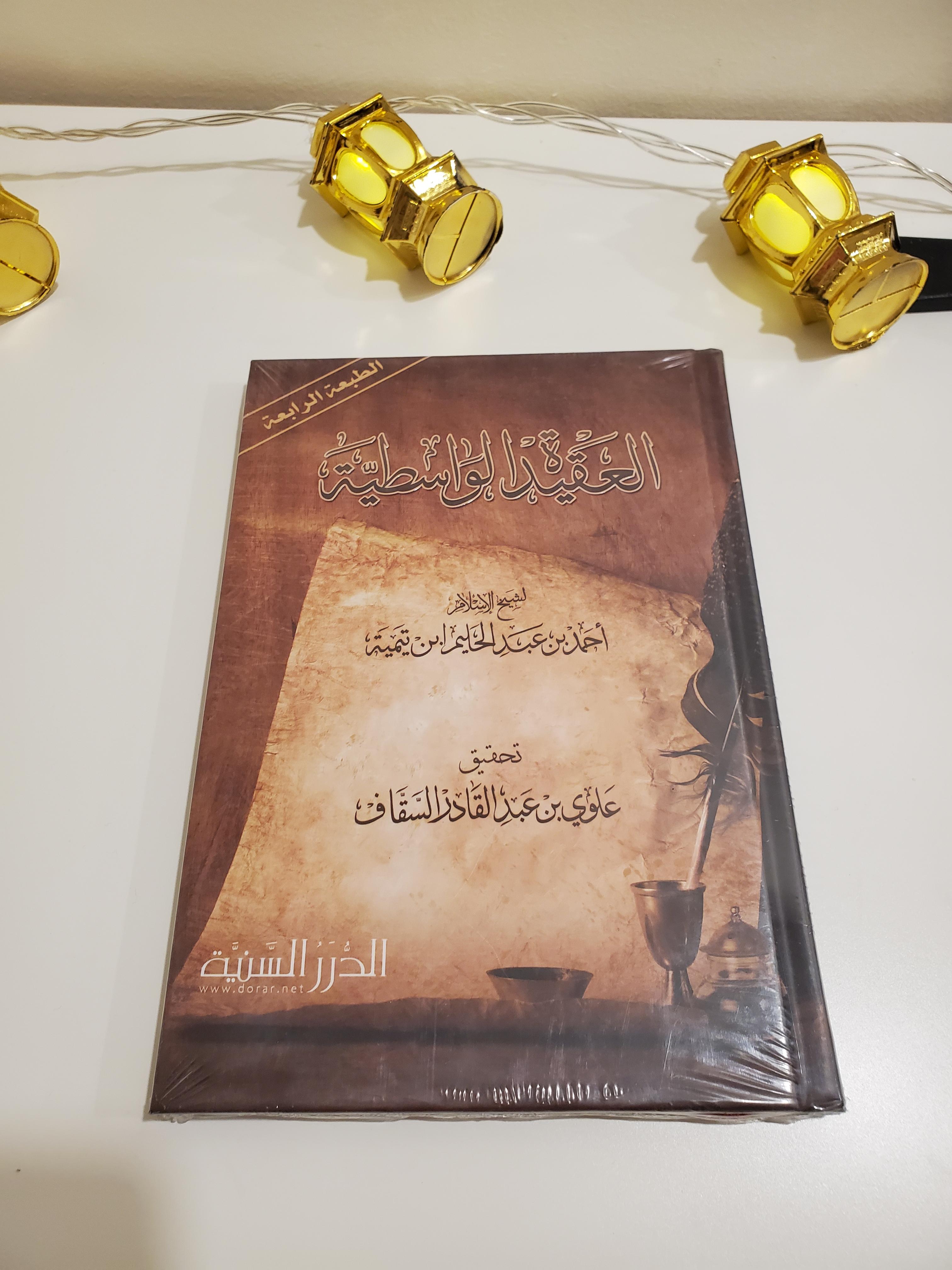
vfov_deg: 67.3
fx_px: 953
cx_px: 476
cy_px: 635
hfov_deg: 53.1
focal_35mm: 26
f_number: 2.4
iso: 200
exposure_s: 1/60
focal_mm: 4.3
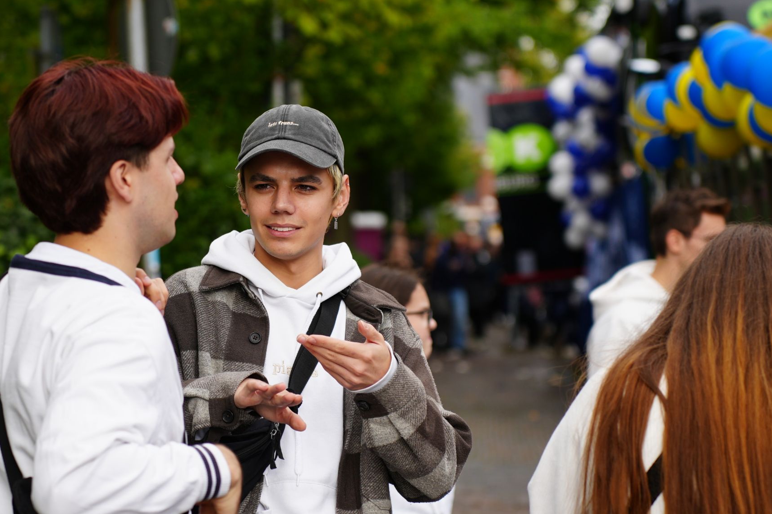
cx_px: 324
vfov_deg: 10.2
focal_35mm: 134
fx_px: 2873
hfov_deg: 15.3
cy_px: 249
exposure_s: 1/1000
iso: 200
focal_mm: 75
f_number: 2.8
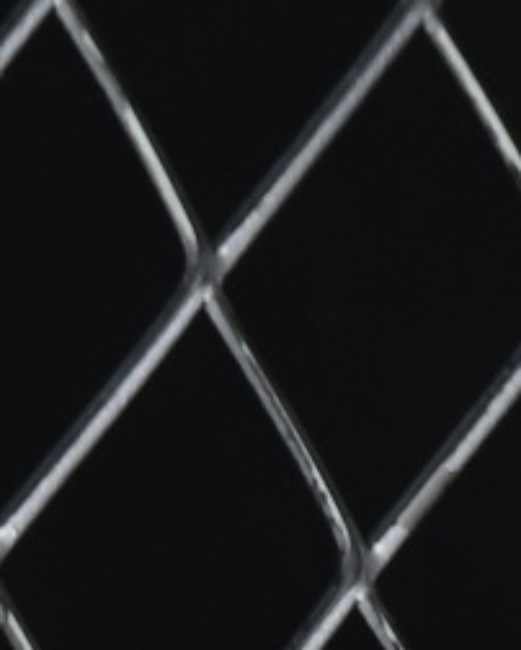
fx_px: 14958
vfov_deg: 2.5
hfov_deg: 1.9
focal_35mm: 777
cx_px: 3508
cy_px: -555
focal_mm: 50
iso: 160
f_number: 7.1
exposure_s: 1/60
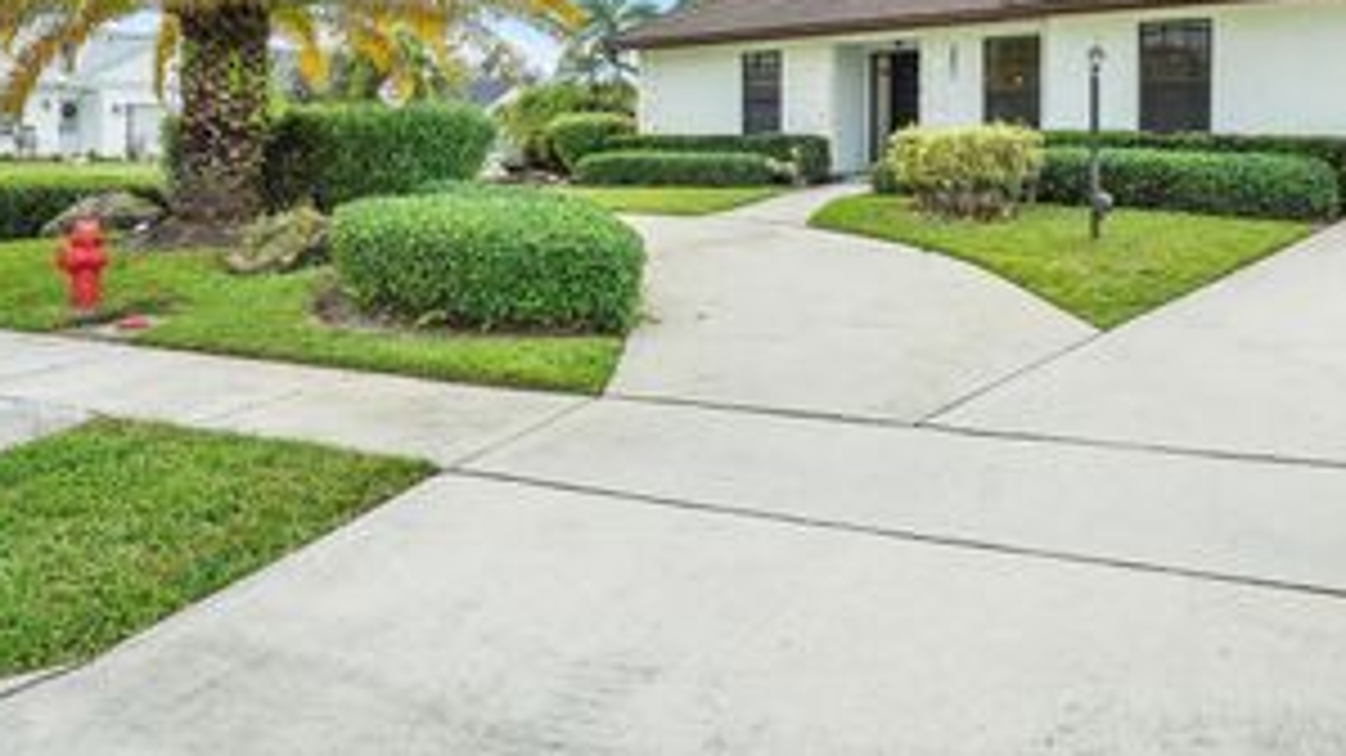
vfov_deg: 39.7
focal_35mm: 28
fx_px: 999
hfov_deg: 67.5
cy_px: 142
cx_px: 779
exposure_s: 1/640
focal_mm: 16
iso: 800
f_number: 8
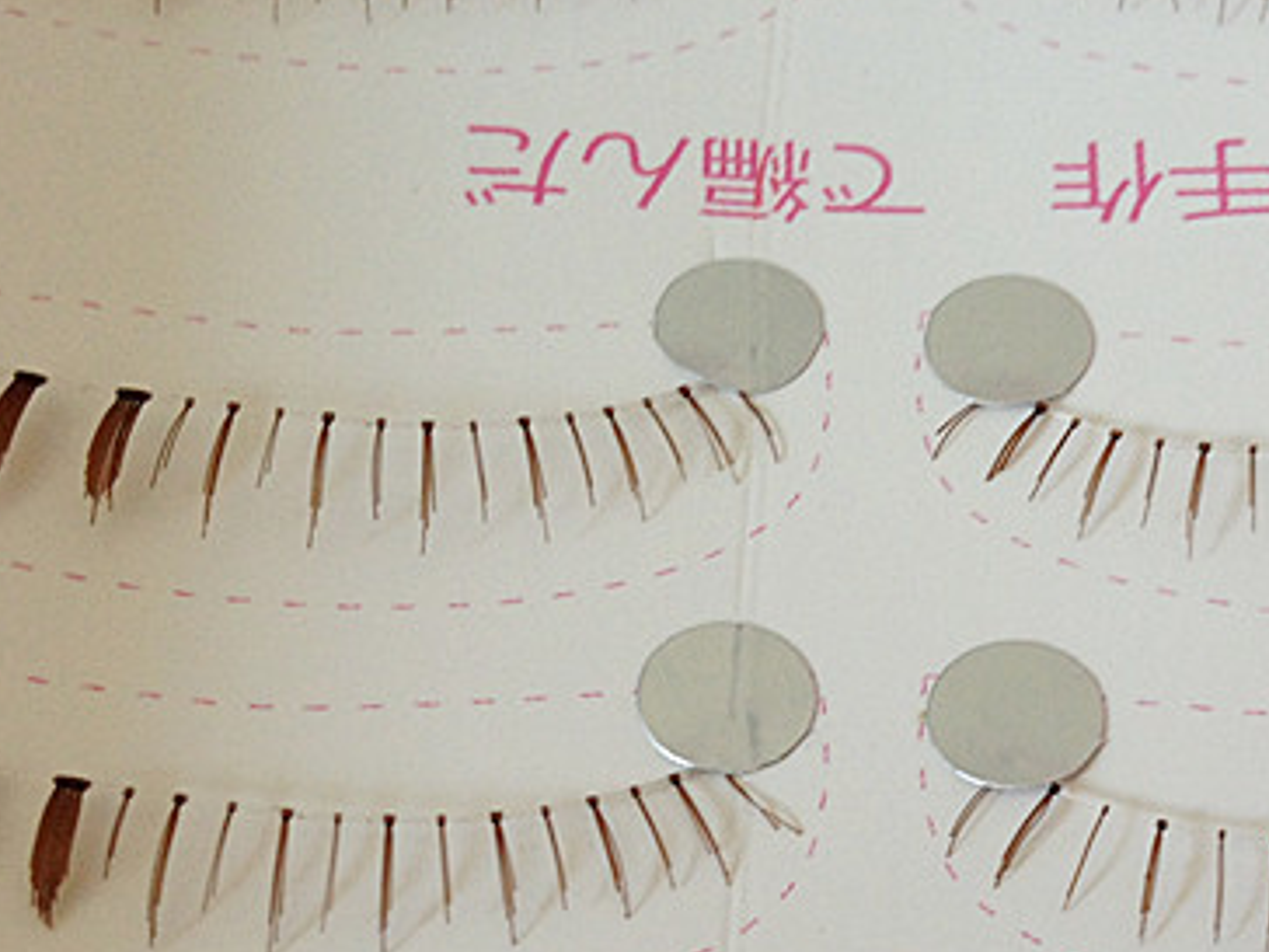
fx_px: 2823
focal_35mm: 77
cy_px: 1036
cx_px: 892
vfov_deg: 18.4
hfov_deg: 25.1
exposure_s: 1/20
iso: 80
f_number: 2.4
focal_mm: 4.28
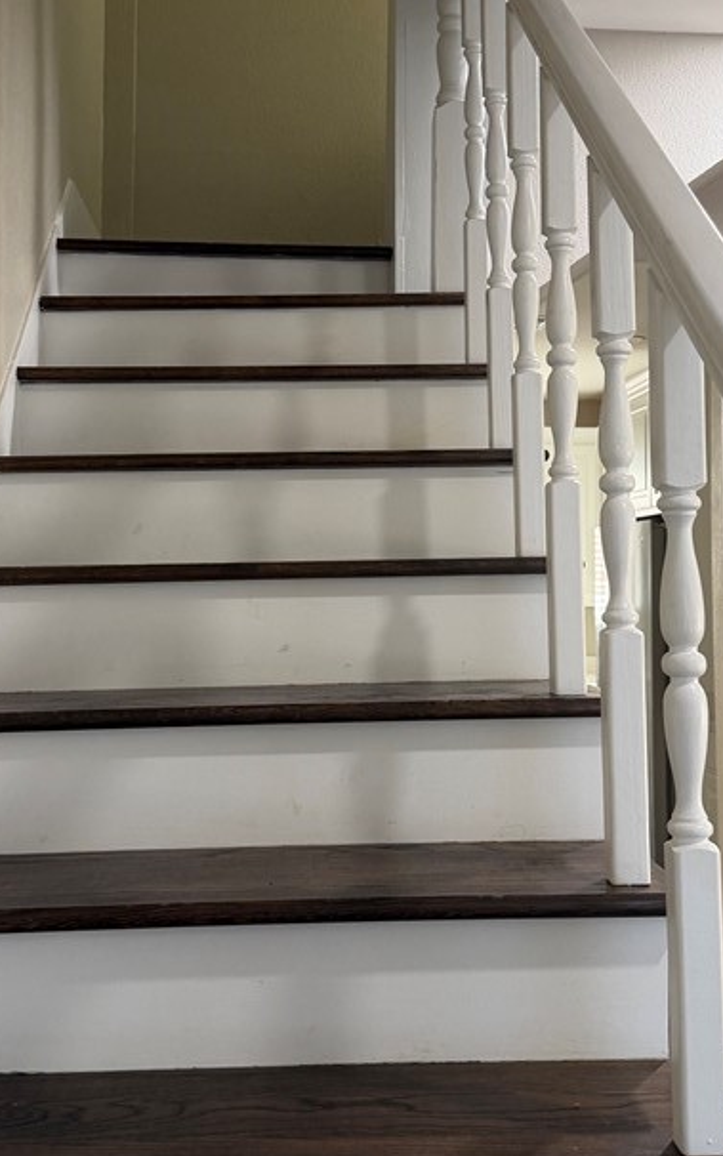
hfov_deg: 29.9
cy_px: 504
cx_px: 322
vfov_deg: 46.1
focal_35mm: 43
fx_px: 1355
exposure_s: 1/60
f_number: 1.78
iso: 200
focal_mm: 6.76
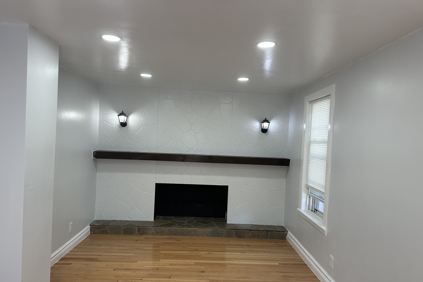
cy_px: 147
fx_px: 305
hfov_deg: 69.4
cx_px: 211
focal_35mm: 26
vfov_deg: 49.5
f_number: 1.78
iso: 80
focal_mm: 6.86
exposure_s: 1/120
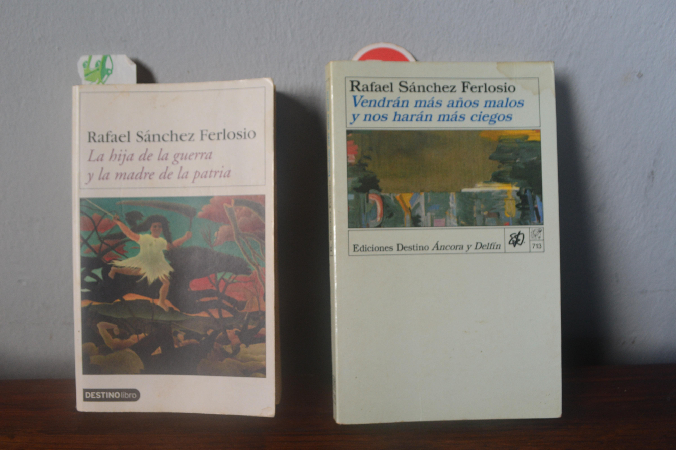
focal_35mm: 30
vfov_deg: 43.5
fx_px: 563
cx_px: 338
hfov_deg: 62.0
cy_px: 225
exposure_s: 1/20
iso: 400
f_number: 6.3
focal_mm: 20
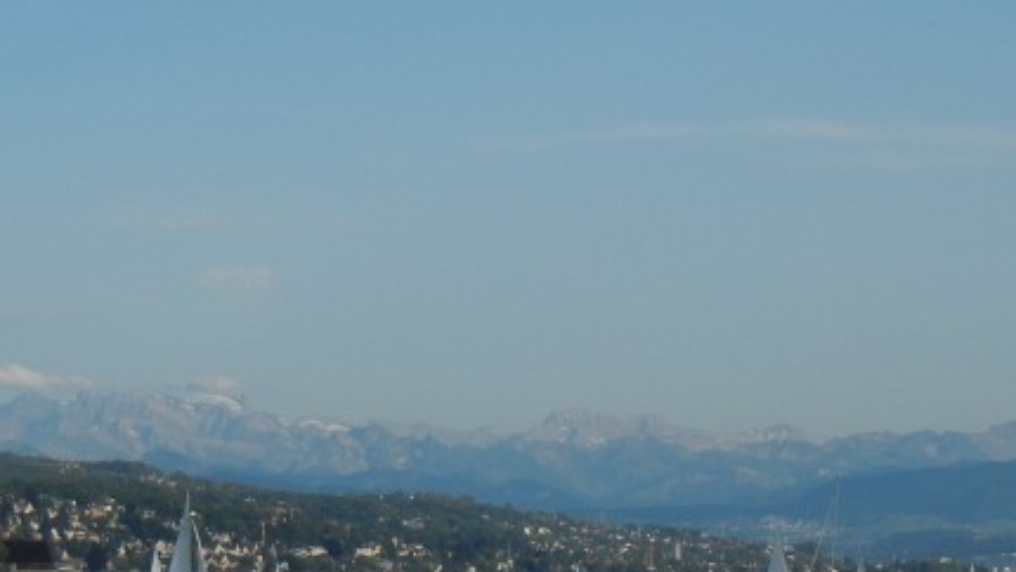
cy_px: 279
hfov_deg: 14.0
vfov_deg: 7.9
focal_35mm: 153
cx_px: 640
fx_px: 4122
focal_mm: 10.6
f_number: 4
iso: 160
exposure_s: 1/1183
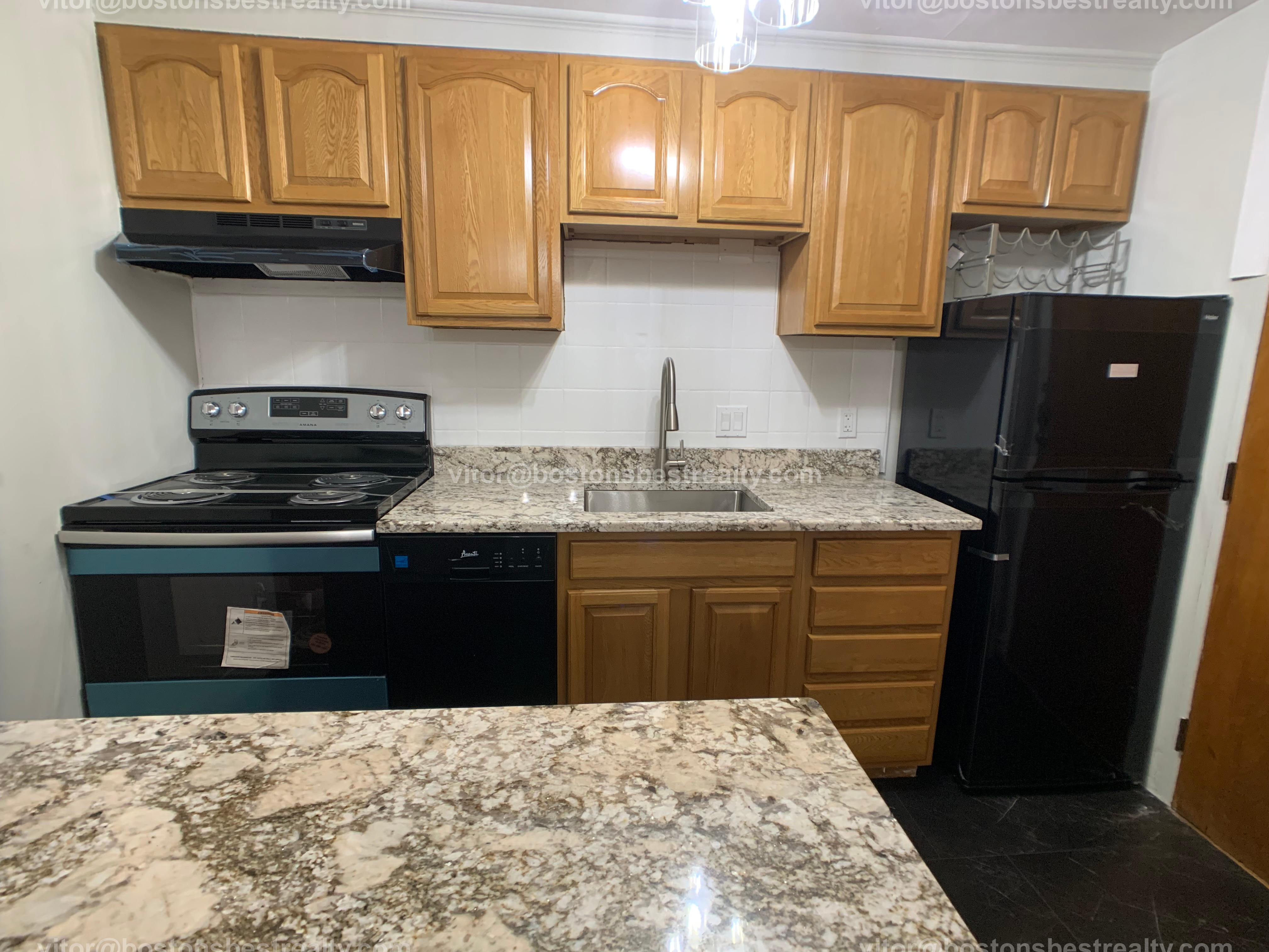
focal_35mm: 26
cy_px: 476
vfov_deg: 53.1
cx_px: 634
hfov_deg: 67.3
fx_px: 953
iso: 160
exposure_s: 1/60
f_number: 1.8
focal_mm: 4.25
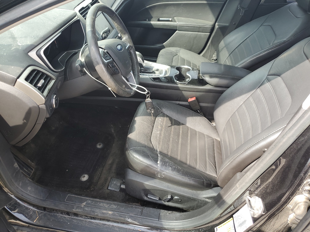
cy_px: 116
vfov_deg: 53.1
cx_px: 155
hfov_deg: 67.3
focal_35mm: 26
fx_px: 233
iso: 50
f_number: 1.5
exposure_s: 1/278
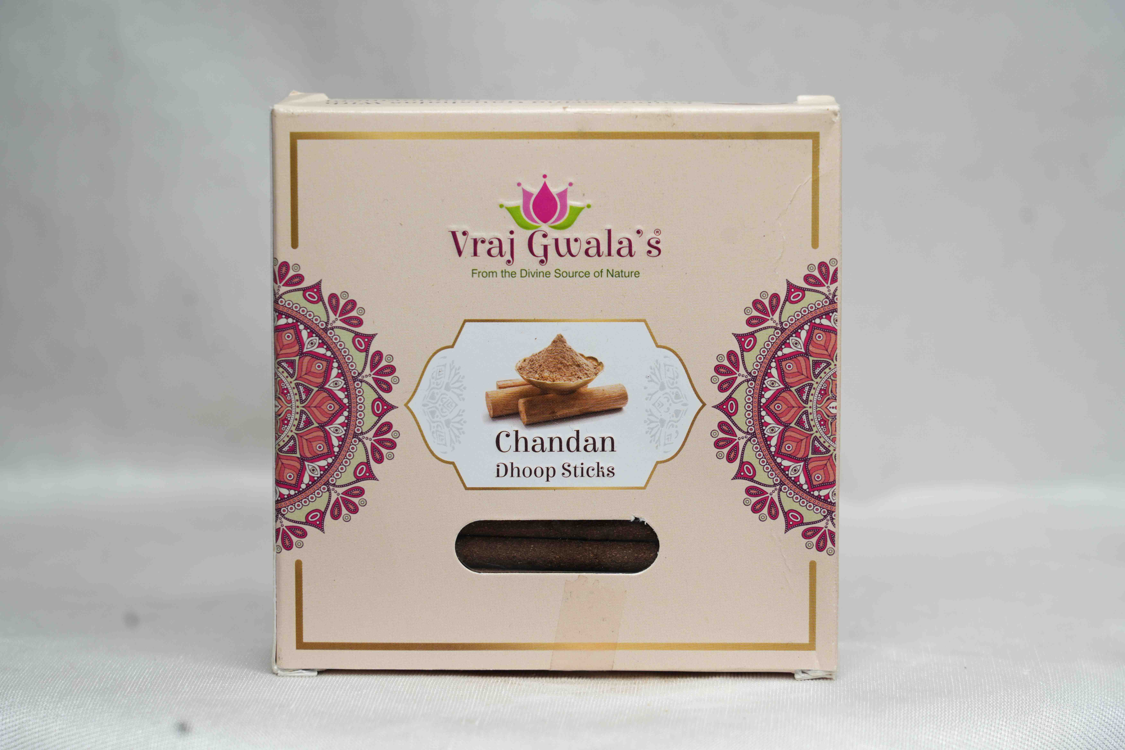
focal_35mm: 104
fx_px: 3250
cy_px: 375
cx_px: 562
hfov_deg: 19.6
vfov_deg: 13.2
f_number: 5.6
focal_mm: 104
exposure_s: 1/60
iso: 250
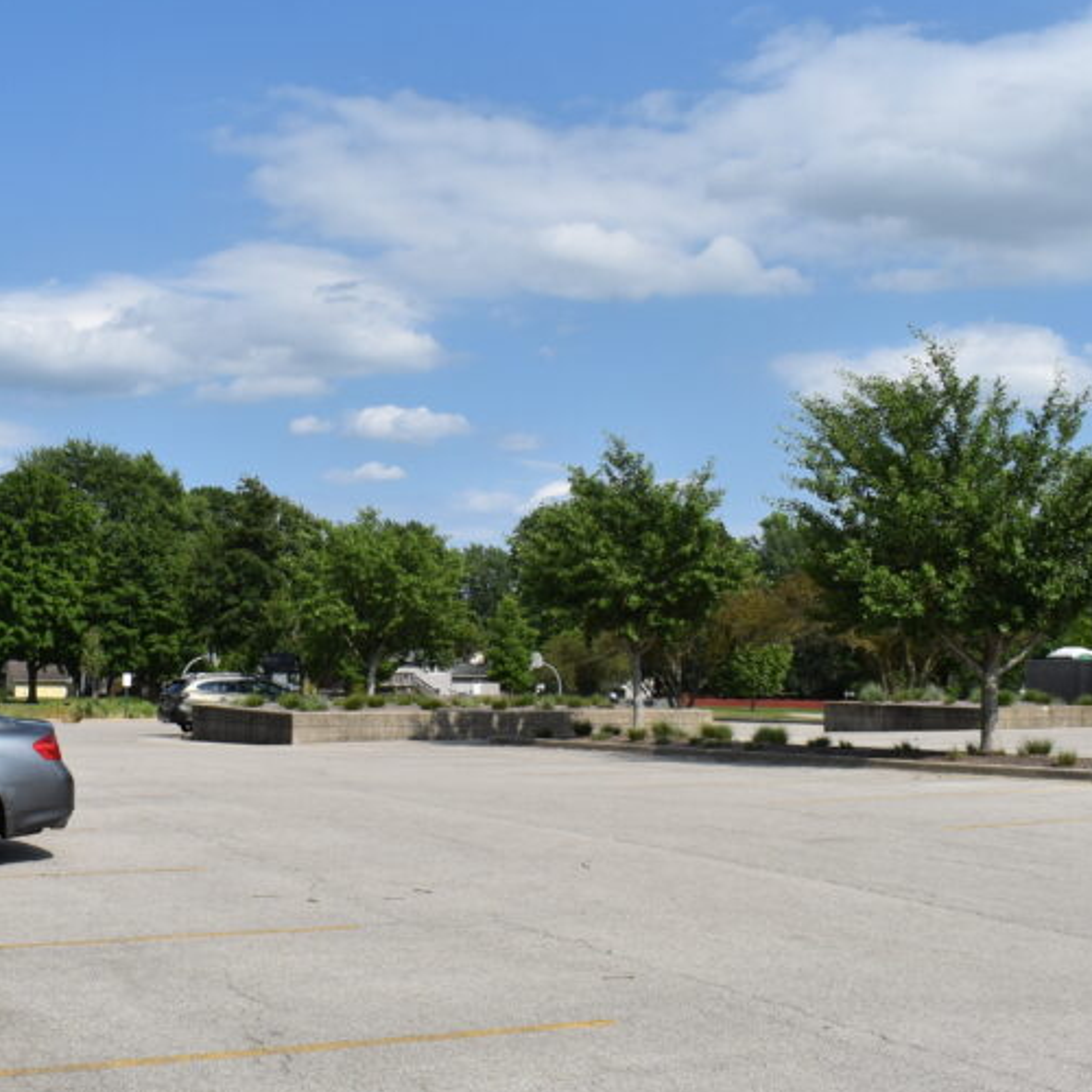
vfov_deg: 36.1
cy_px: 560
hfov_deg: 35.5
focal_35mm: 47
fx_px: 1677
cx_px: 312
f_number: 11
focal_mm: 18
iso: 200
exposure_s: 1/500
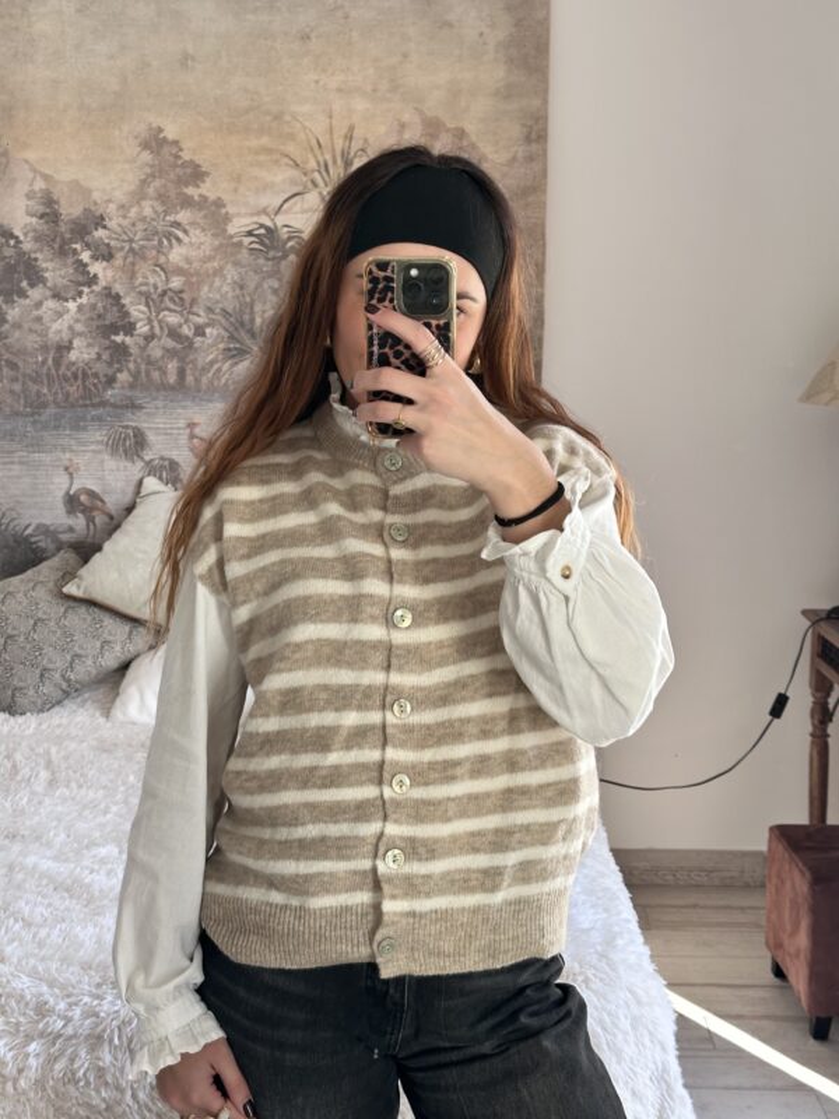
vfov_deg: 39.7
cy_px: 560
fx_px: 1551
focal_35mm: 48
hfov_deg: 30.3
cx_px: 420
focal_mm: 6.86
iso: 80
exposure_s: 1/112
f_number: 1.78
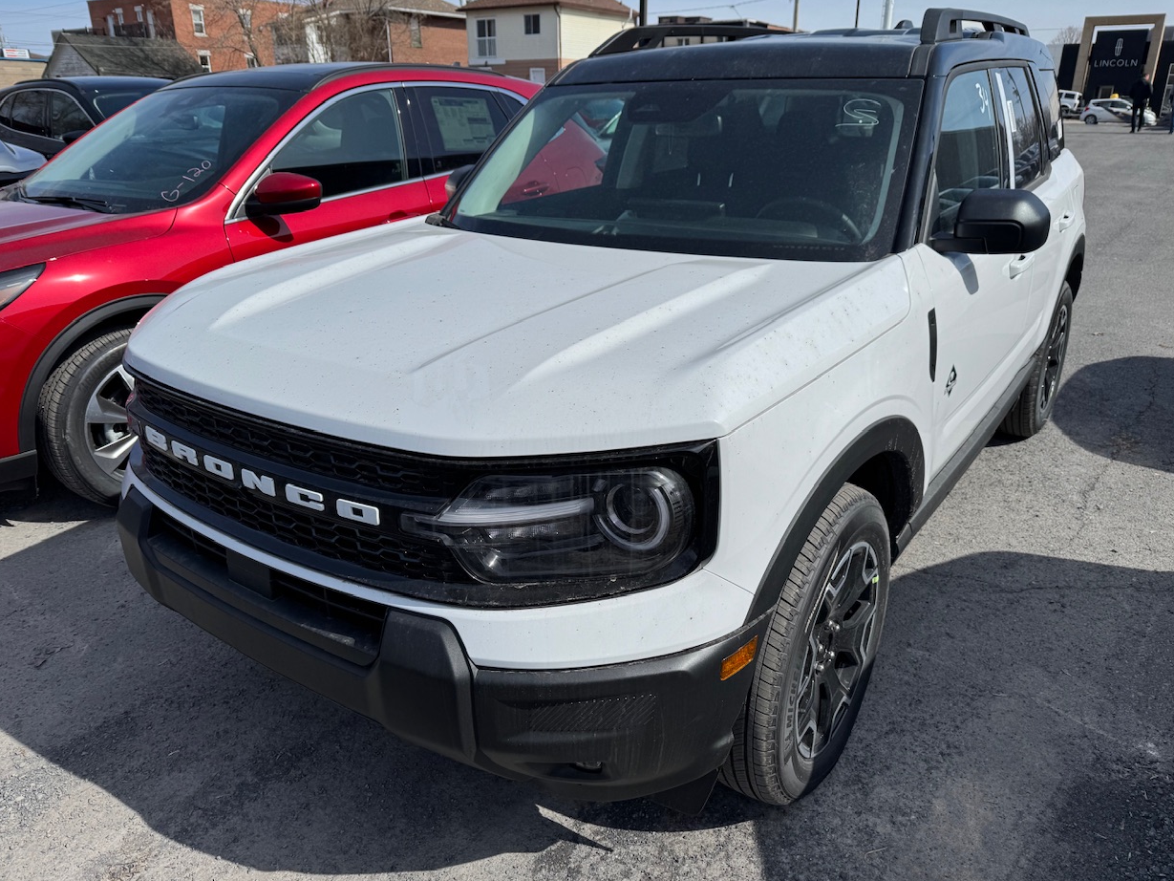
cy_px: 455
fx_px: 848
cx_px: 606
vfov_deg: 54.9
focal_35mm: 25
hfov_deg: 69.4
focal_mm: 6.76
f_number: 1.78
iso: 80
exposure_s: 1/9009
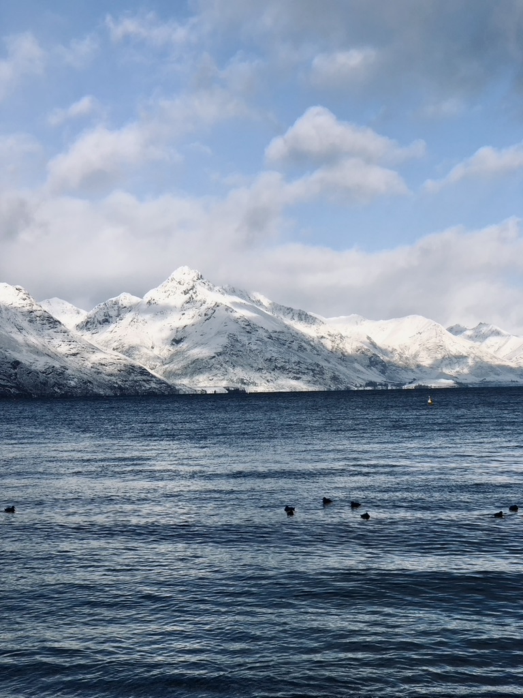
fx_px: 1148
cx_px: 262
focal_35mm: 57
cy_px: 349
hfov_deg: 25.7
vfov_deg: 33.8
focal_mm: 6.6
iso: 20
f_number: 2.8
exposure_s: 1/1021
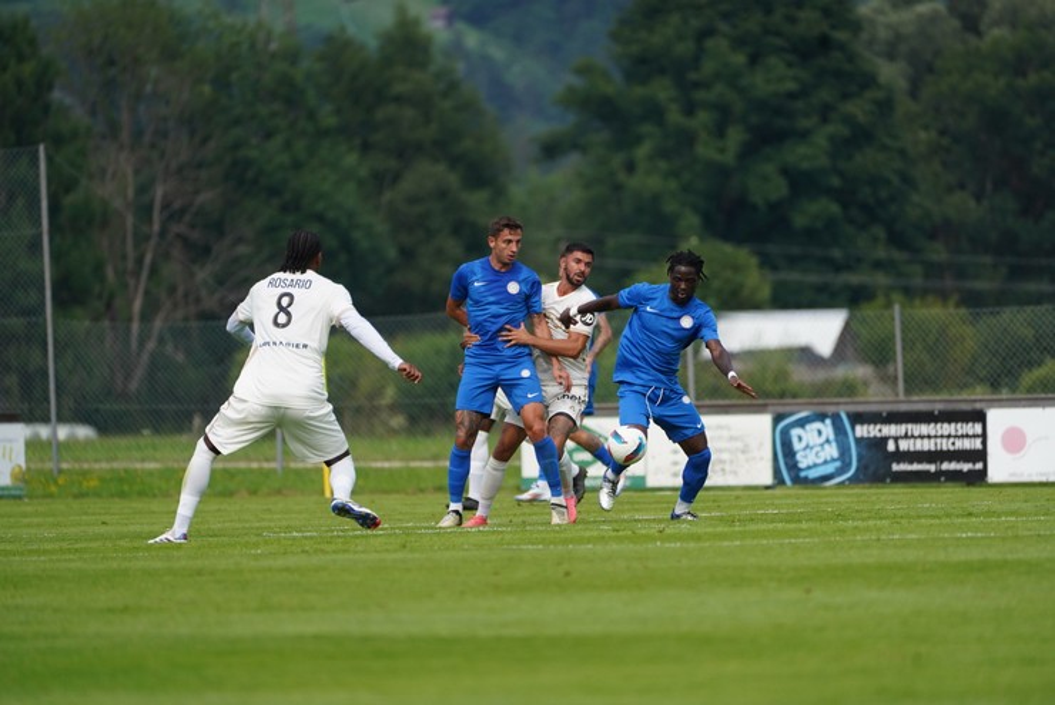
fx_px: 11734
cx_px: 528
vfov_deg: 3.4
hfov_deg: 5.1
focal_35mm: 400
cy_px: 352
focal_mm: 400
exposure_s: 1/2000
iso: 1000
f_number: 5.6
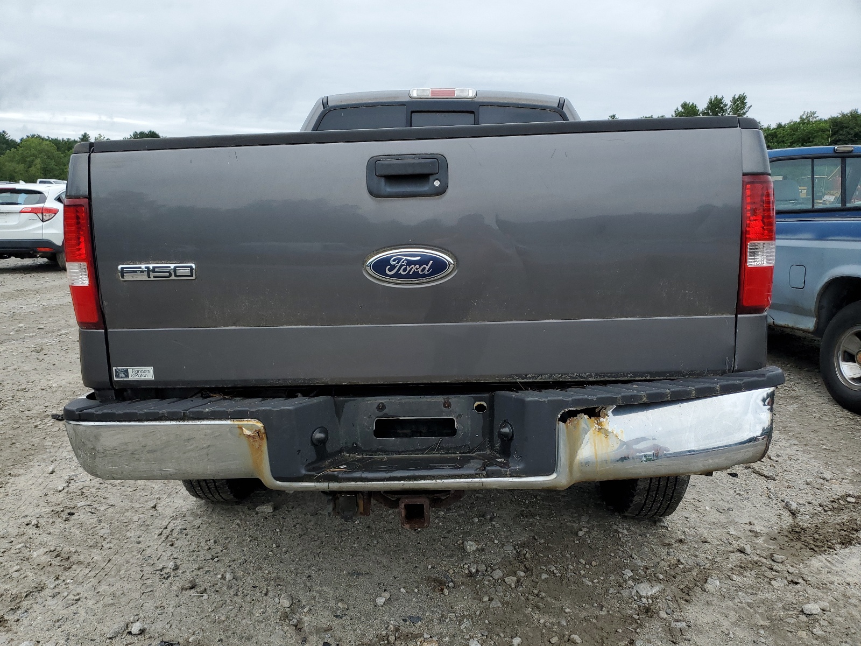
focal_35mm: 26
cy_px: 323
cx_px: 430
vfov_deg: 53.1
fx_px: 647
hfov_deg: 67.3
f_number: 1.5
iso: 50
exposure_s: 1/2000
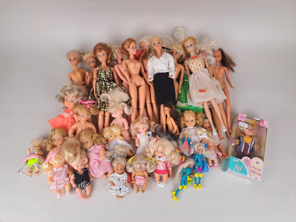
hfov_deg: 71.6
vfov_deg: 56.8
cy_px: 111
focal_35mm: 24
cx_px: 148
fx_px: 205
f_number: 1.8
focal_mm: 5.23
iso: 50
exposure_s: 1/100
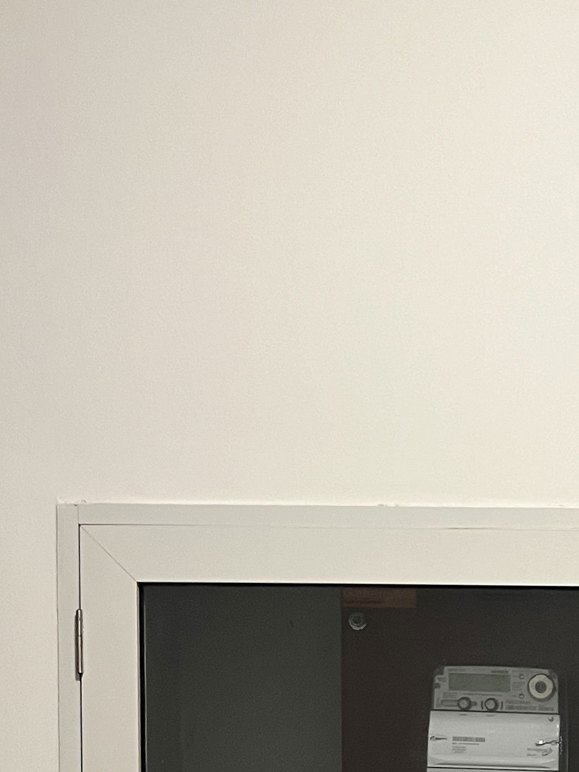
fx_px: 1694
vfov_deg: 23.9
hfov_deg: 18.2
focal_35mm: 76
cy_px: 860
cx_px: 731
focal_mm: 5.7
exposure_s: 1/50
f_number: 1.5
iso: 250
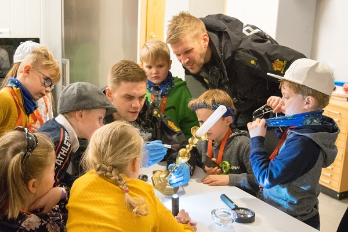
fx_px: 493
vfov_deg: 26.5
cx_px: 174
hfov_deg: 38.9
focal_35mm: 51
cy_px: 116
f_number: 4.5
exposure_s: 1/60
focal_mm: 34
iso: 2200
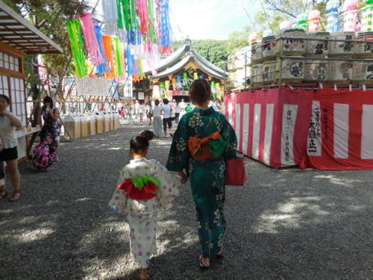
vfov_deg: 54.9
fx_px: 269
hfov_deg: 69.4
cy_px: 140
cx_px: 186
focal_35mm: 25
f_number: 3.3
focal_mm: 4.5
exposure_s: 1/320
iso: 125
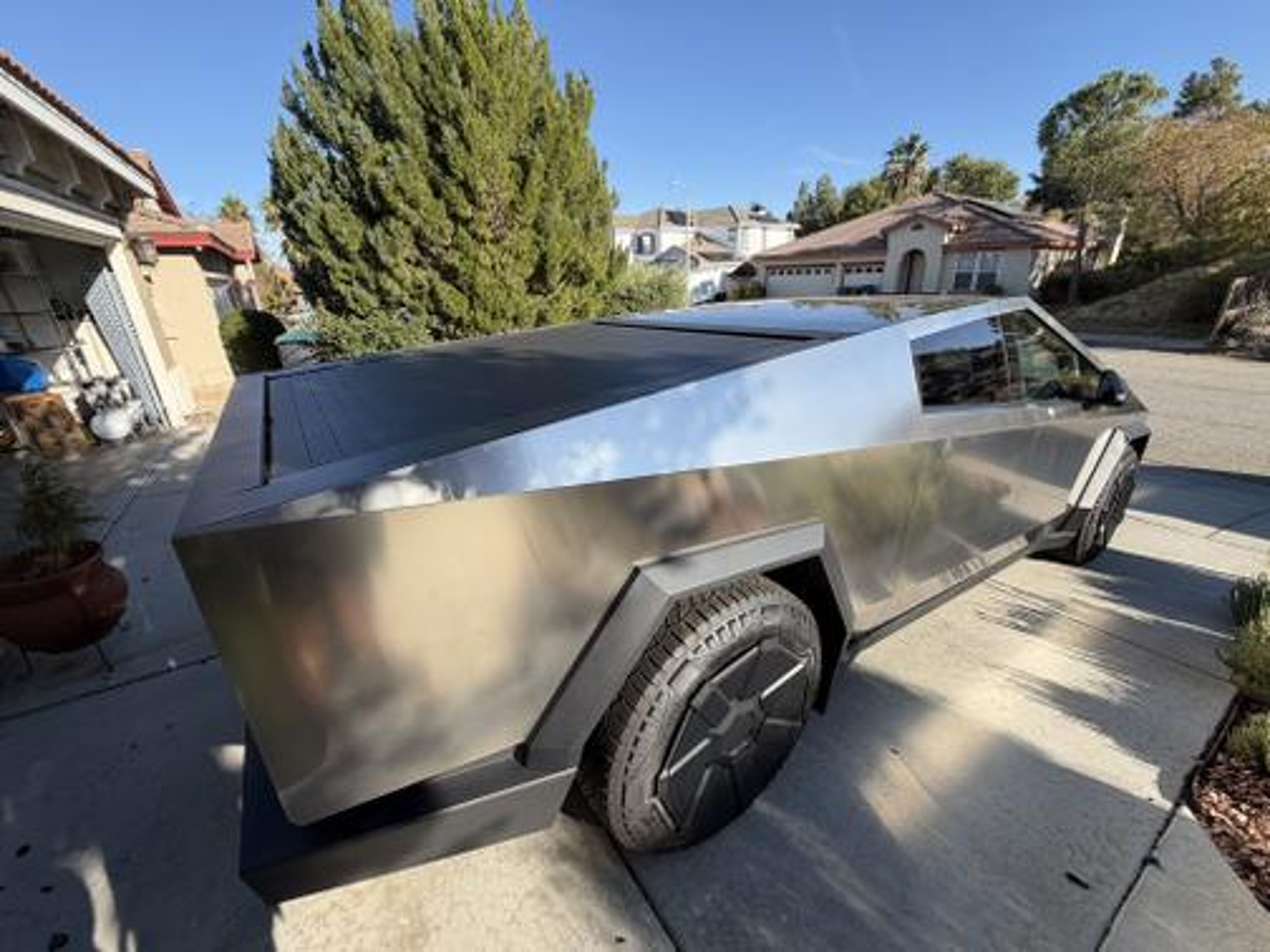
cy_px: 476
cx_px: 635
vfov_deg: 85.7
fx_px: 514
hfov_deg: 102.1
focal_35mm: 14
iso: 40
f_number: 2.2
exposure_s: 1/770
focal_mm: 2.22
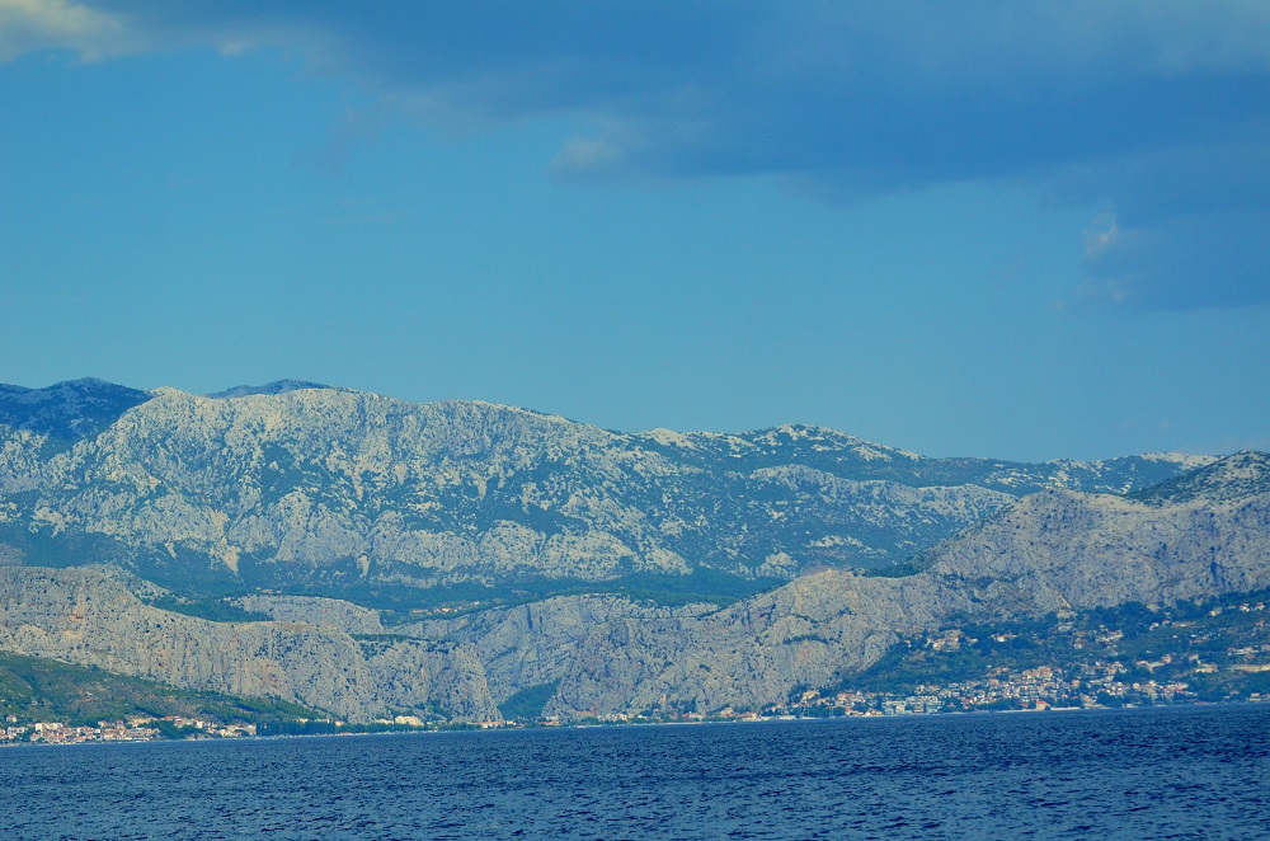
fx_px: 3960
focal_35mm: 112
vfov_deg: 12.1
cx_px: 635
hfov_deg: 18.2
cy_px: 420
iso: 900
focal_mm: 75
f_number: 4.5
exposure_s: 1/8000
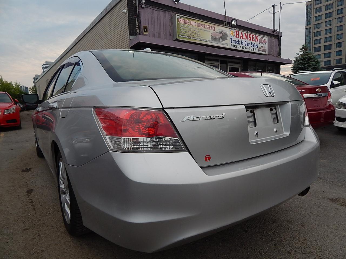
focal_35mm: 23
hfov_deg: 73.9
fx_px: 230
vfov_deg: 58.9
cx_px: 173
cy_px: 130
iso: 125
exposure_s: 1/400
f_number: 3
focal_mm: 4
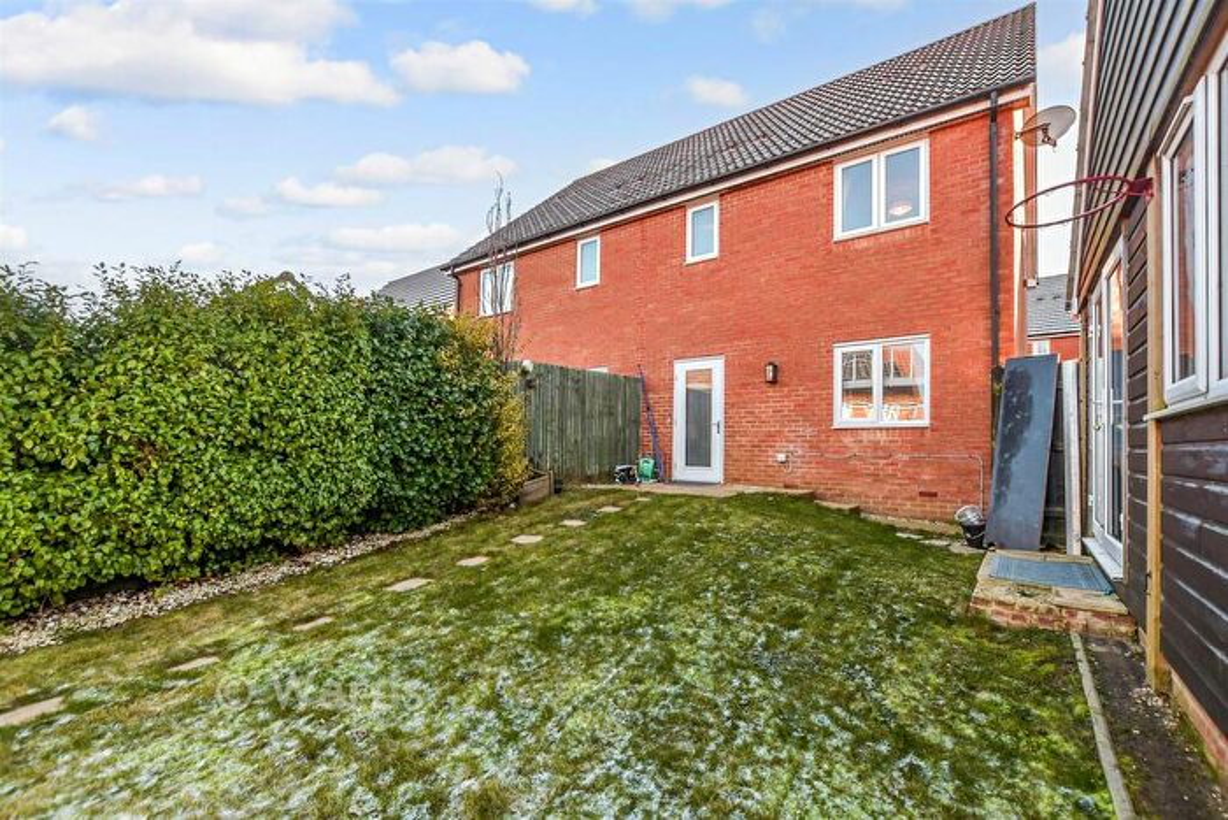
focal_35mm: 15
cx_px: 614
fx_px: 512
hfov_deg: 100.4
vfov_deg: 77.4
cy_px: 410
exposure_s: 1/40
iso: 160
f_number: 8
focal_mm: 10
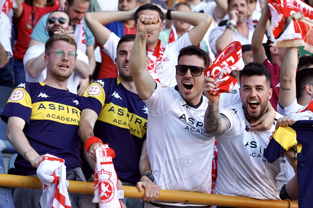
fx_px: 913
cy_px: 104
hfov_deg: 19.5
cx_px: 156
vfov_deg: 13.0
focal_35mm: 105
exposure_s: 1/800
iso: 1250
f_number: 4
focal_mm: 105
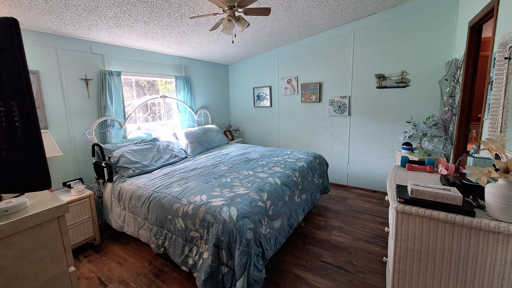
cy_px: 134
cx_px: 248
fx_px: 204
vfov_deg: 70.4
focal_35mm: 15
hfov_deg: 103.0
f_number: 2.2
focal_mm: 1.74
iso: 80
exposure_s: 1/60
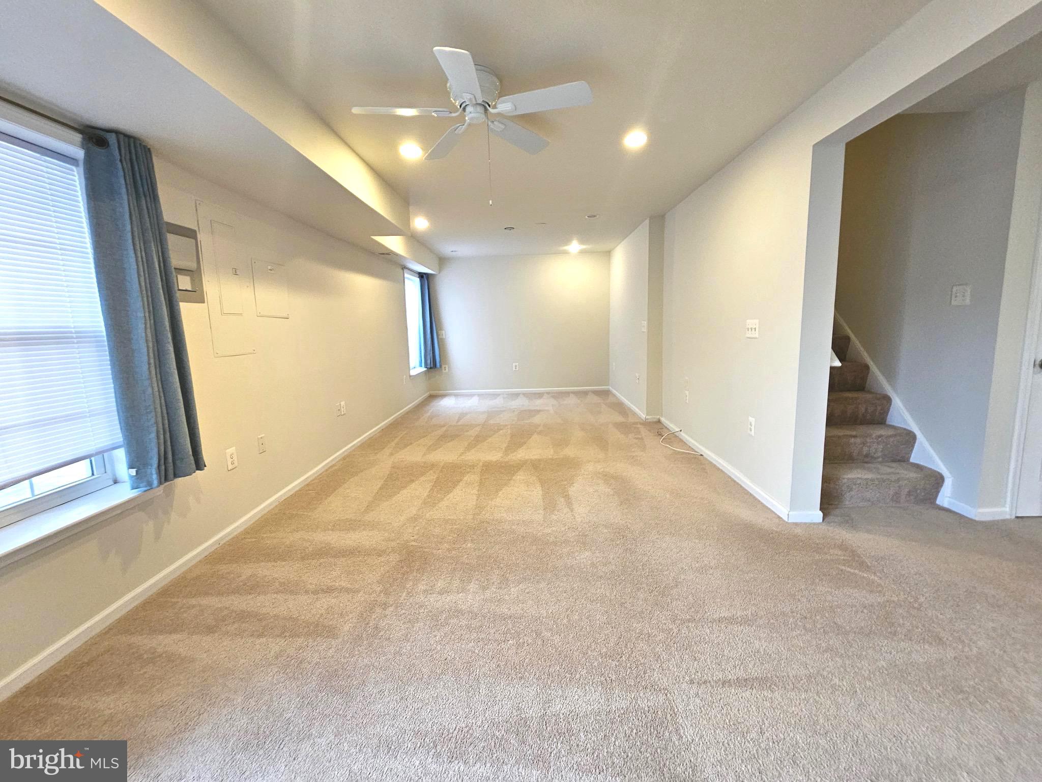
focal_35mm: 13
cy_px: 391
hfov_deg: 106.2
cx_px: 521
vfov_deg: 89.9
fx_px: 391
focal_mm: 2.2
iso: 250
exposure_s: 1/60
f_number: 2.2
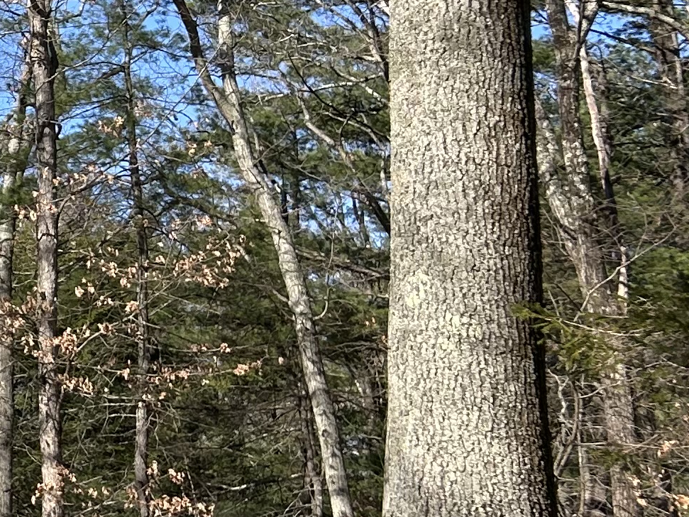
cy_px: 187
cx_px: -697
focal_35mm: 108
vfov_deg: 13.7
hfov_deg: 14.8
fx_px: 2149
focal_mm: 5.7
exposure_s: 1/2513
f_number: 1.5
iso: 50
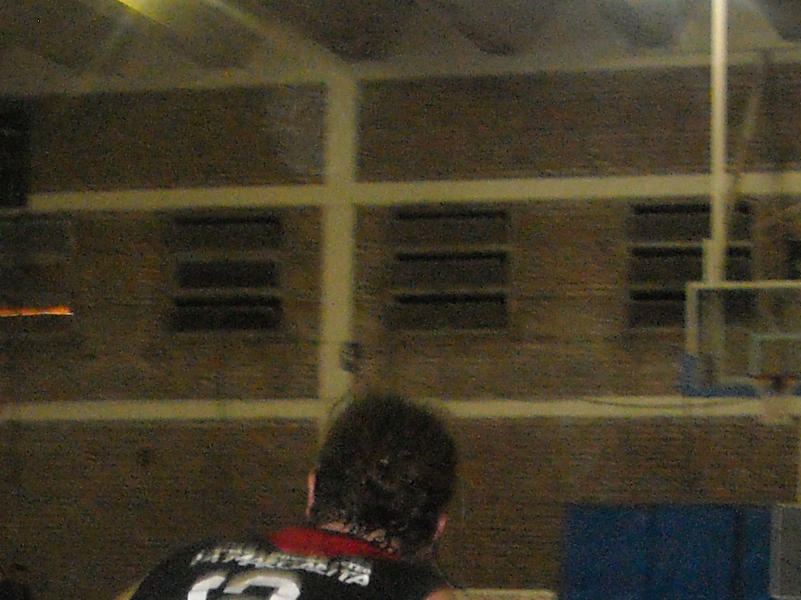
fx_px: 2869
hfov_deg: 15.8
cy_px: 702
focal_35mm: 124
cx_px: 196
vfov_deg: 11.7
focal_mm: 7.92
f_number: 3.2
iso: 518
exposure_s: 1/60
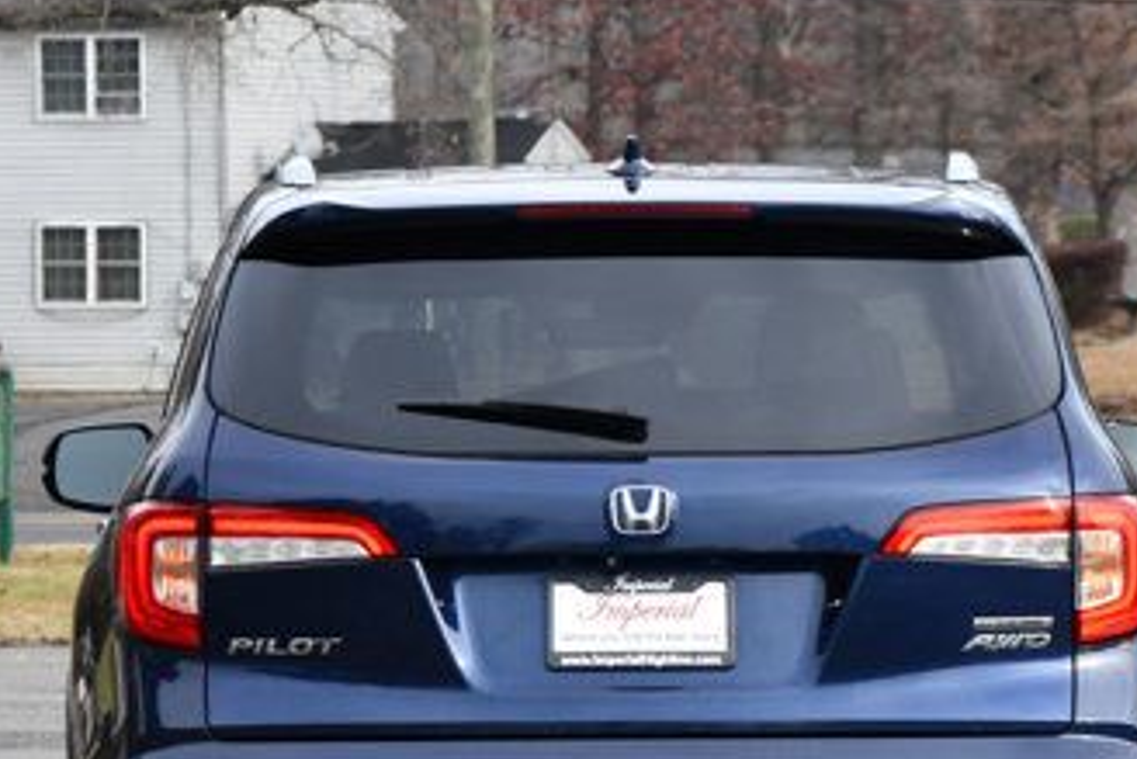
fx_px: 7836
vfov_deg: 5.5
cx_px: 627
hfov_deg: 8.3
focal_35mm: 248
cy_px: 535
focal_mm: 85
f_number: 6.3
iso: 200
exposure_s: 1/250
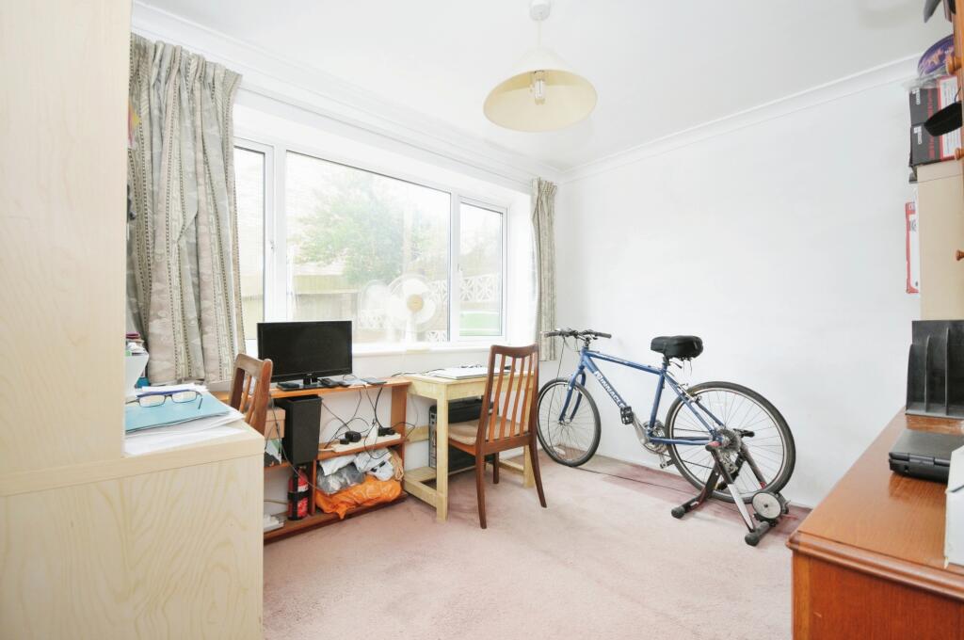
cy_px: 320
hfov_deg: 100.5
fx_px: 401
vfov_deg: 77.2
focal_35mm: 15
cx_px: 482
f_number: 6.3
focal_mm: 10
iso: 500
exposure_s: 1/60
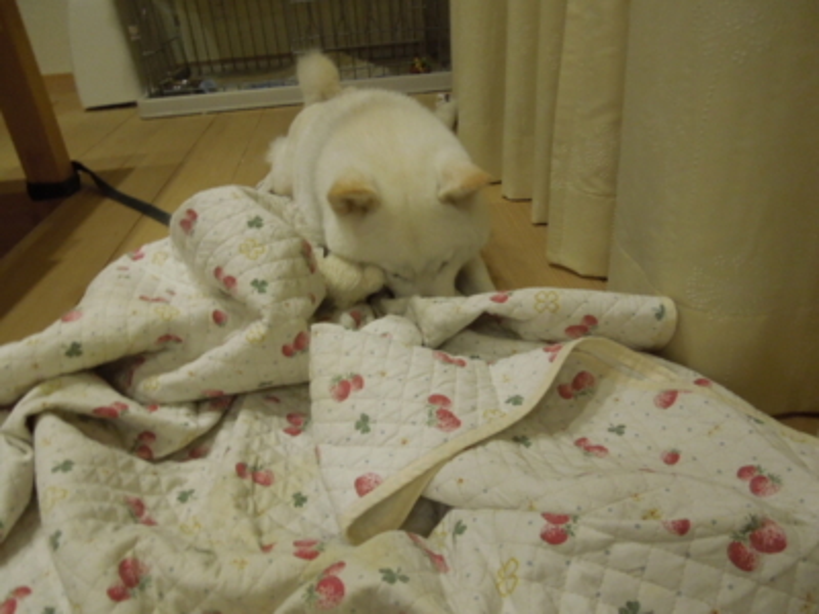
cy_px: 307
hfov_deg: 69.4
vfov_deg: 54.9
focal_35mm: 25
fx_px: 591
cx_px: 410
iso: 560
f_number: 3.3
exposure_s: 1/30
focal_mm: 4.5
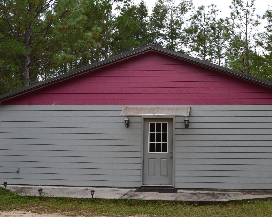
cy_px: 104
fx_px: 386
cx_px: 165
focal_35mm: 48
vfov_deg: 31.4
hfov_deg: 38.6
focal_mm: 26
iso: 400
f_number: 10
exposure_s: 1/250
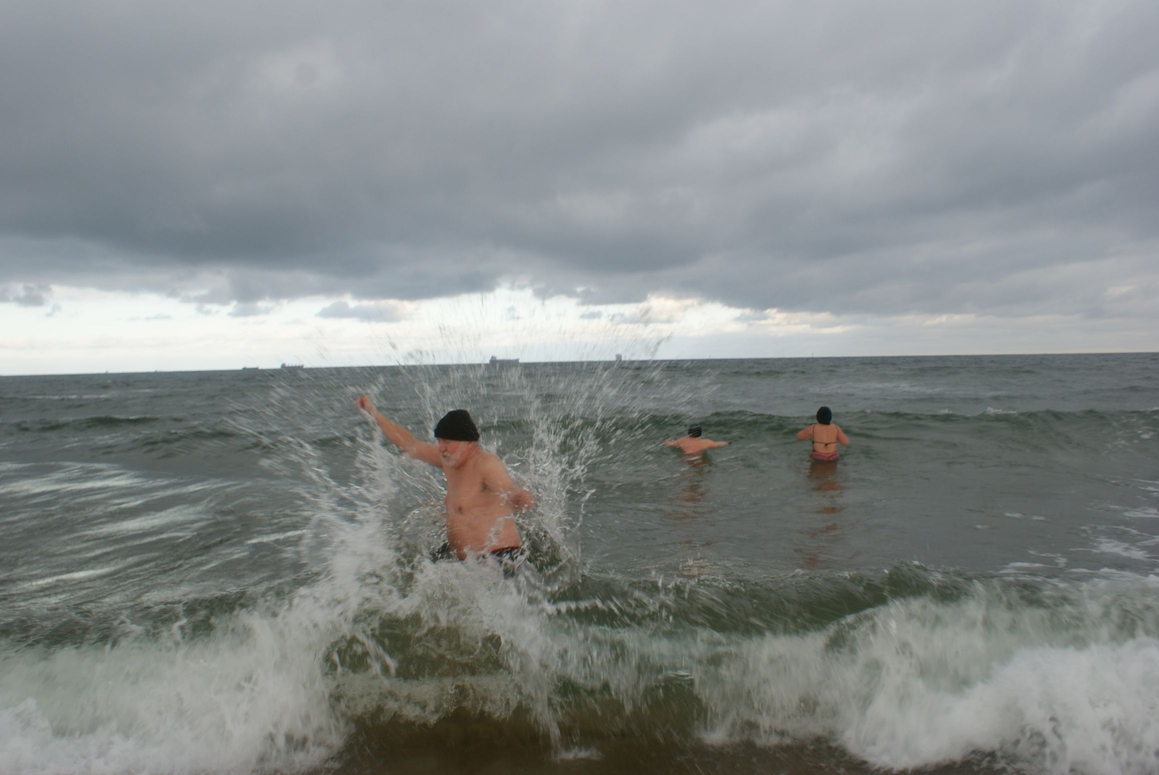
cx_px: 580
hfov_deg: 67.3
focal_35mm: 27
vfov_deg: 48.0
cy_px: 388
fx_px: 870
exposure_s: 1/60
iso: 100
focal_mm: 18
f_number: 8
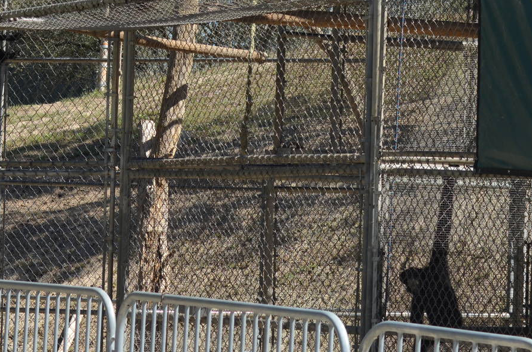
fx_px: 2787
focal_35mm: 189
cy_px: 62
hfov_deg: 10.9
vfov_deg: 7.2
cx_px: 129
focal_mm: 70
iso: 200
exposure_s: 1/640
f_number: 6.3
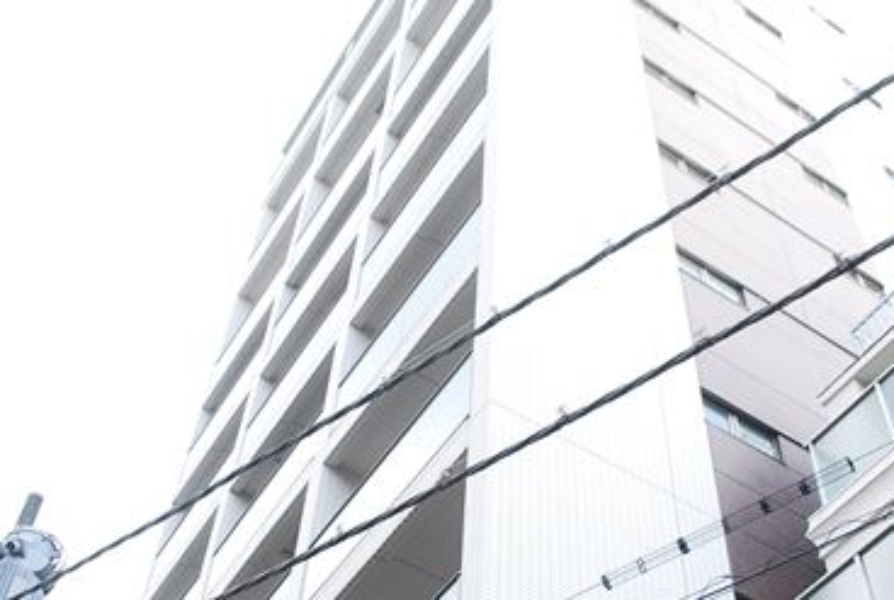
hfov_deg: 41.8
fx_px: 1170
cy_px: 386
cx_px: 500
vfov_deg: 28.6
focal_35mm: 47
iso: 100
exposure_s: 1/80
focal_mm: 18
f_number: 4
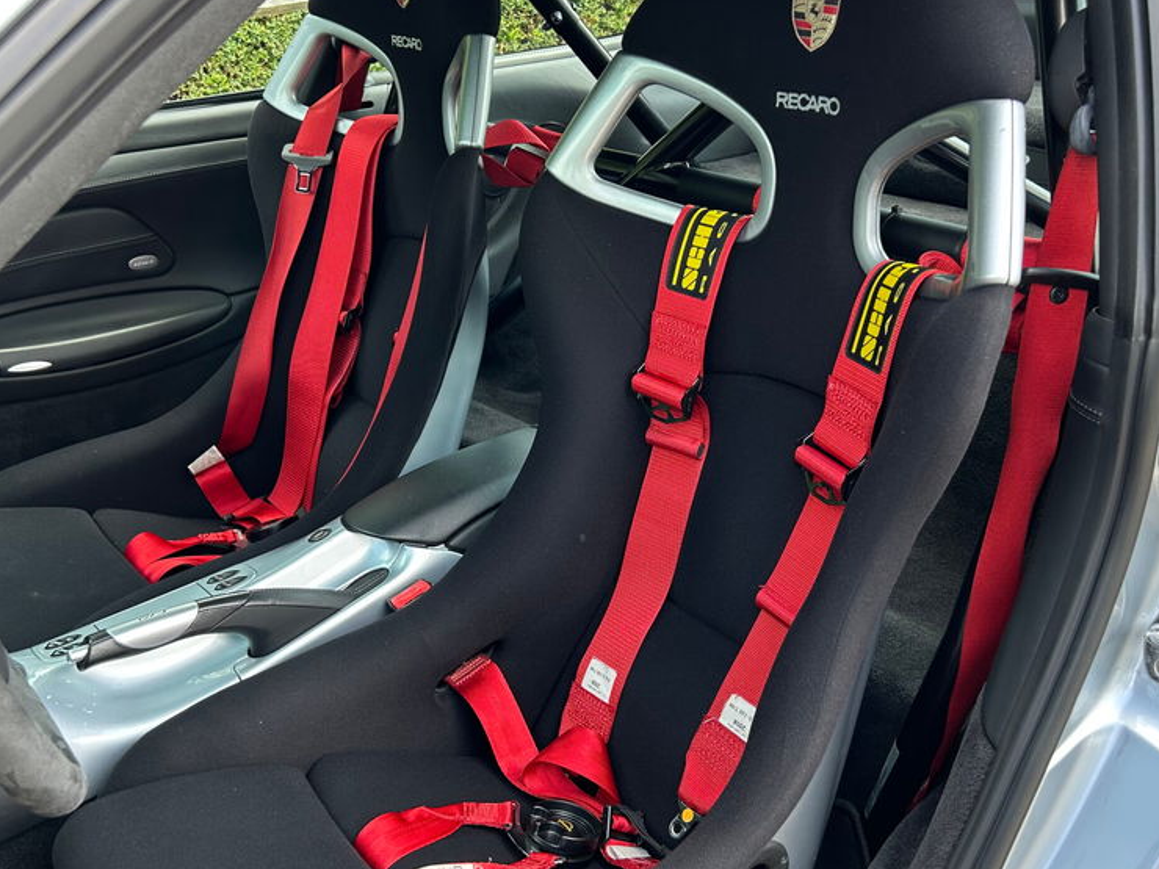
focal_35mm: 36
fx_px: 1205
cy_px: 471
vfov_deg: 39.6
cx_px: 598
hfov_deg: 51.3
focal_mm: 5.7
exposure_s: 1/141
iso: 40
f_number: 1.5
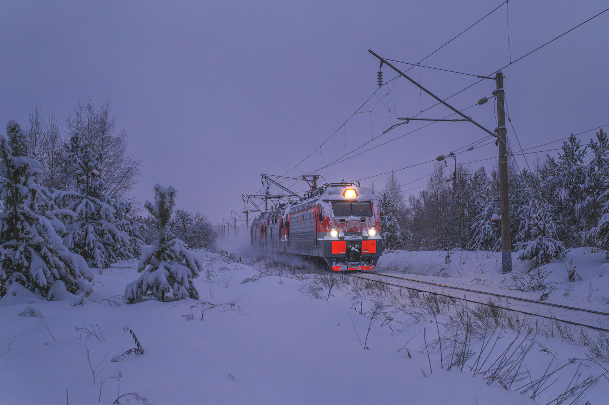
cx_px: 304
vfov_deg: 27.0
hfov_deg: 39.6
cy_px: 202
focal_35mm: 50
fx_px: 845
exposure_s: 1/320
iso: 2000
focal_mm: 50
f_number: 5
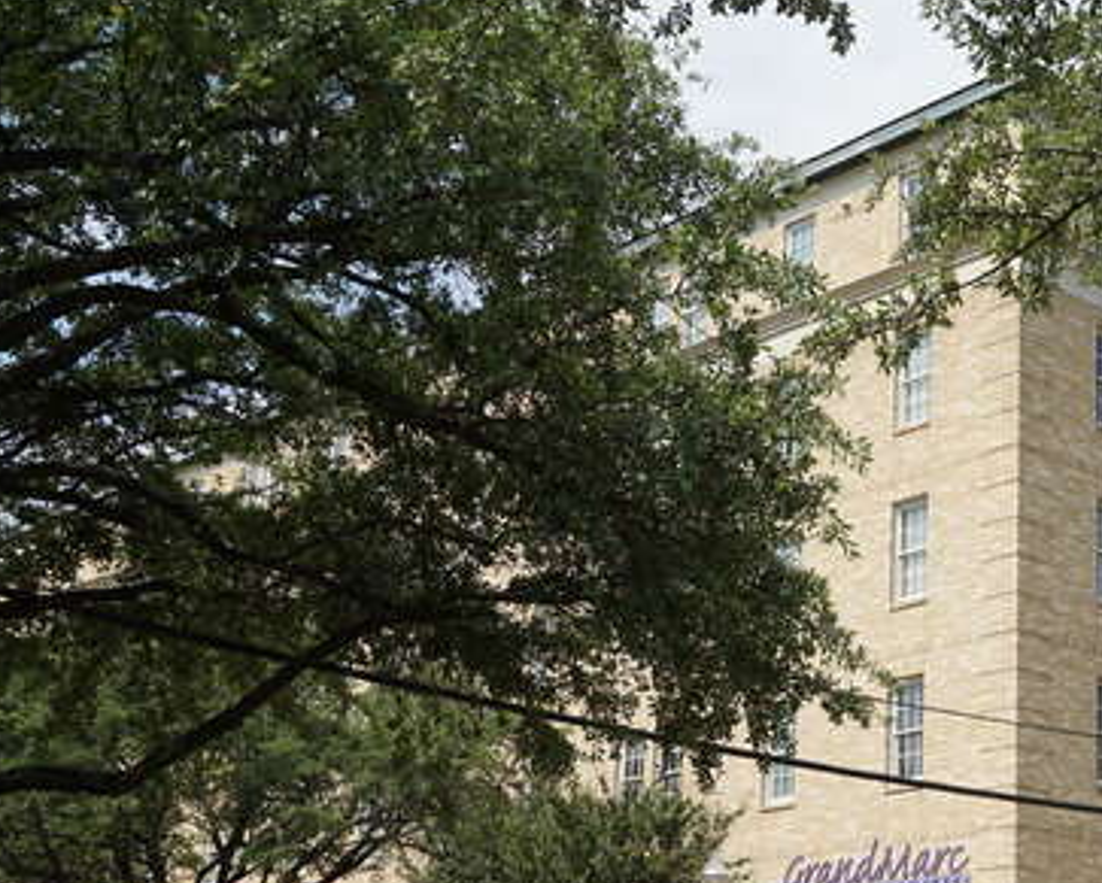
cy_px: 621
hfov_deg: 29.1
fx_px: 2024
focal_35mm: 62
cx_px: 1020
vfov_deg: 24.4
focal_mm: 20
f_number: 8
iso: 100
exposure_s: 1/320
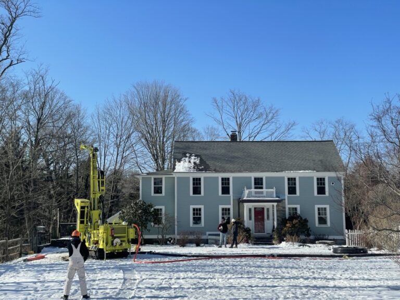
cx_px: 200
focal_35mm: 52
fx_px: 601
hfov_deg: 36.8
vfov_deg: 28.0
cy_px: 150
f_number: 2
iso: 25
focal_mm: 6
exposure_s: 1/2283
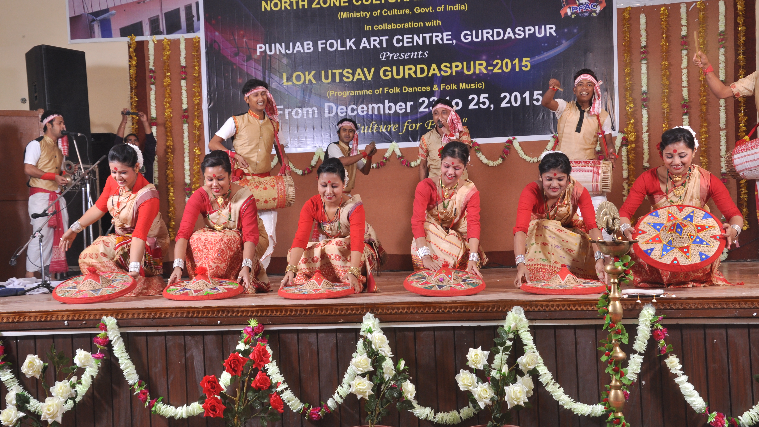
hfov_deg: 40.6
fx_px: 1026
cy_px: 243
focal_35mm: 51
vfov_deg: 23.5
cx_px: 384
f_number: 5.6
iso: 320
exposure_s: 1/125
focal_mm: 32
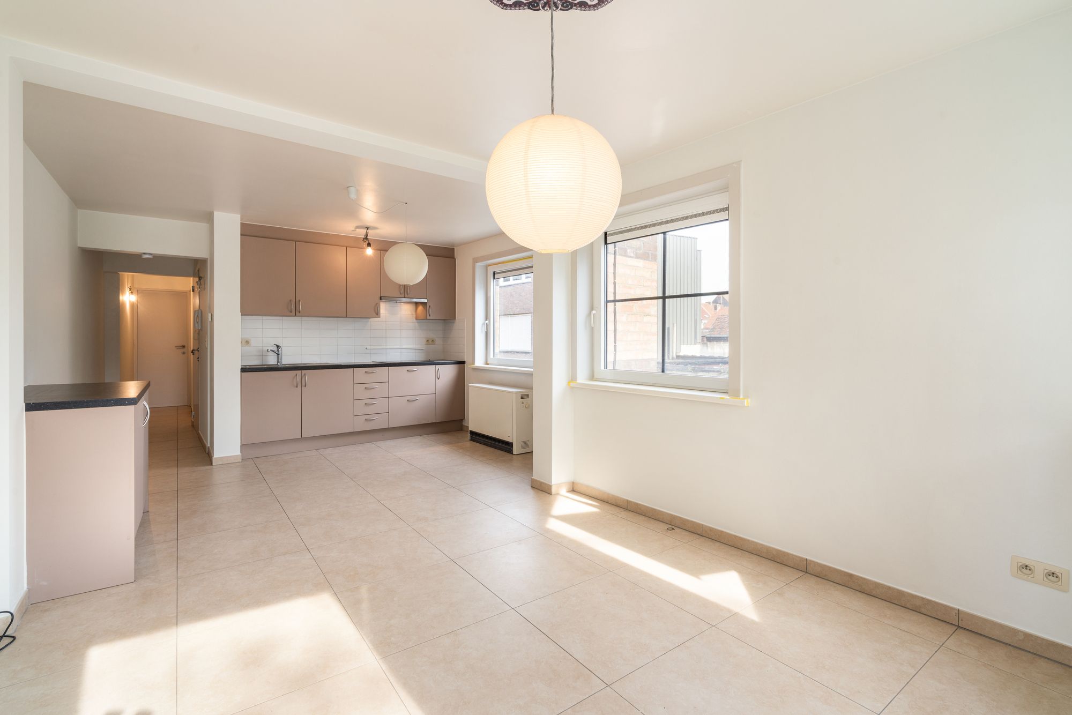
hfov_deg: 96.7
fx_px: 476
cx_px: 536
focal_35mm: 16
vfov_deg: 73.8
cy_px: 358
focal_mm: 16
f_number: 11
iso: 250
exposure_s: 1/6
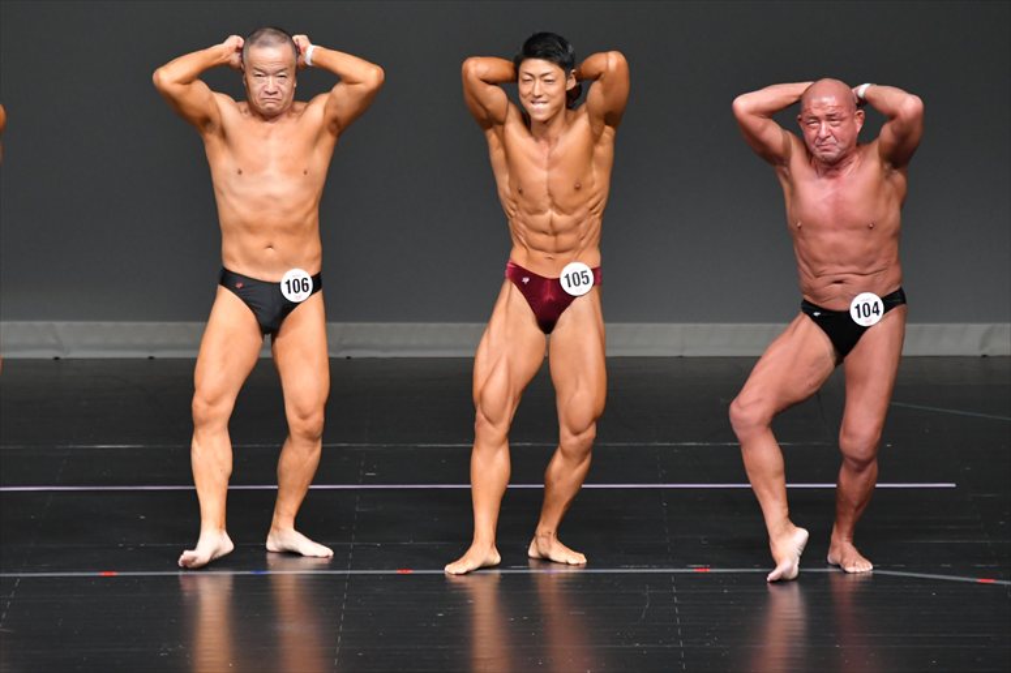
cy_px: 336
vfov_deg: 4.0
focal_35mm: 345
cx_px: 506
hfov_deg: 6.0
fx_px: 9684
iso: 4000
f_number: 5.6
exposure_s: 1/400
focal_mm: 230
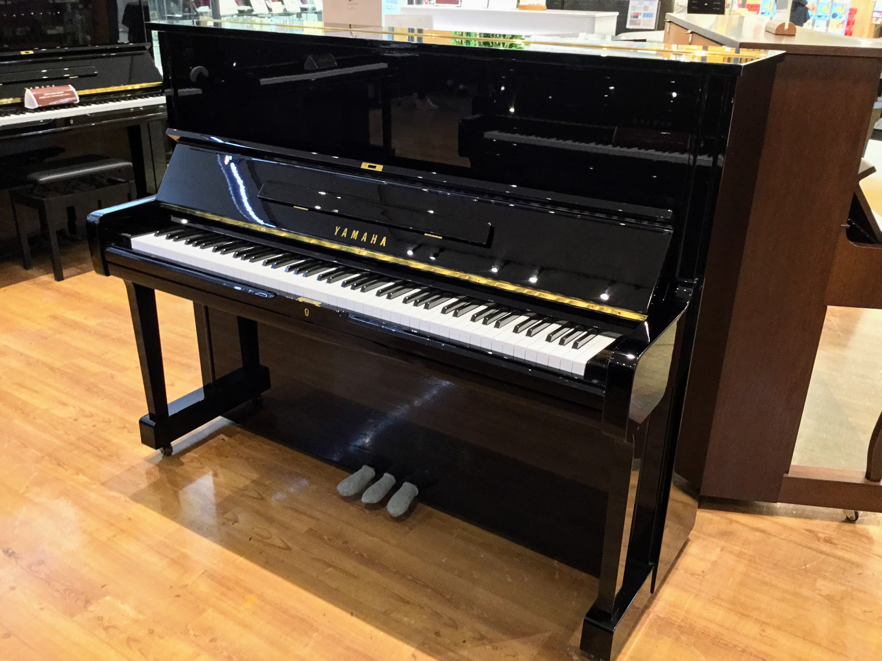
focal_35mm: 31
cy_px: 330
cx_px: 441
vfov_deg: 45.4
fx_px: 790
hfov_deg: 58.4
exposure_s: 1/24
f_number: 2.4
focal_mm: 3.3
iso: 200
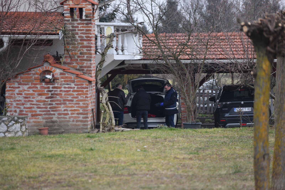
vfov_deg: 6.9
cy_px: 95
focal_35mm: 200
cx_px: 142
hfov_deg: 10.3
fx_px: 1583
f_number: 5
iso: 400
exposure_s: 1/500
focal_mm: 200
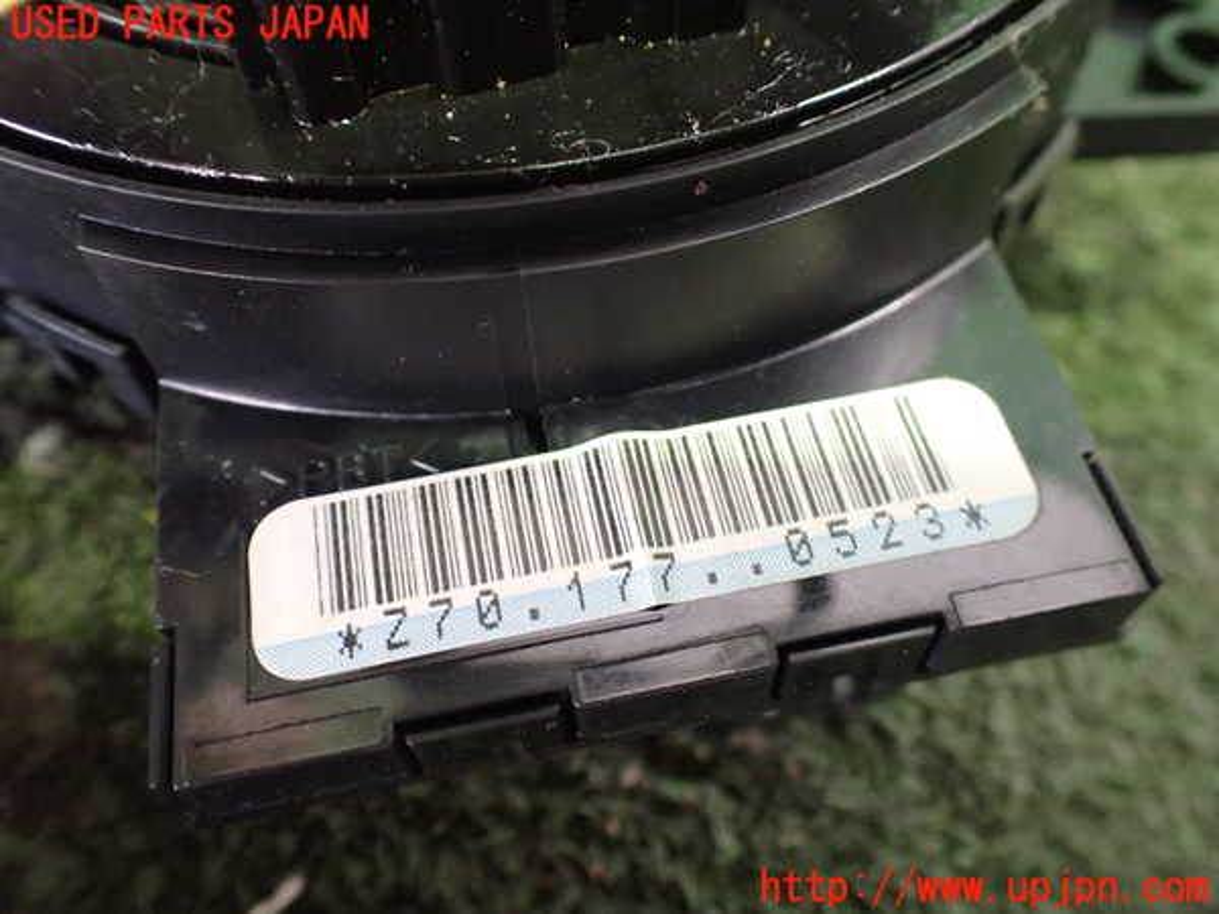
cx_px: 610
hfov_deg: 60.0
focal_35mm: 30
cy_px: 457
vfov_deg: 46.8
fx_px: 1056
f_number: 2.3
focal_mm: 5.4
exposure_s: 1/30
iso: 1250
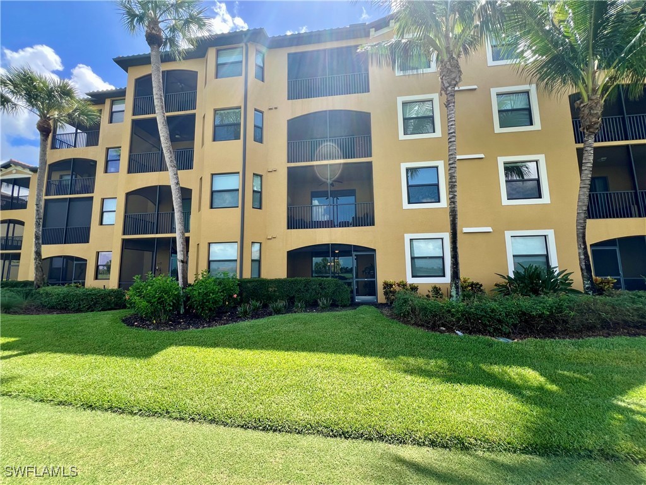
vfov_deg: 89.9
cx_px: 323
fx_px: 243
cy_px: 242
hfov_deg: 106.2
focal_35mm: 13
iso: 32
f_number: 1.8
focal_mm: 1.57
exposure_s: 1/473
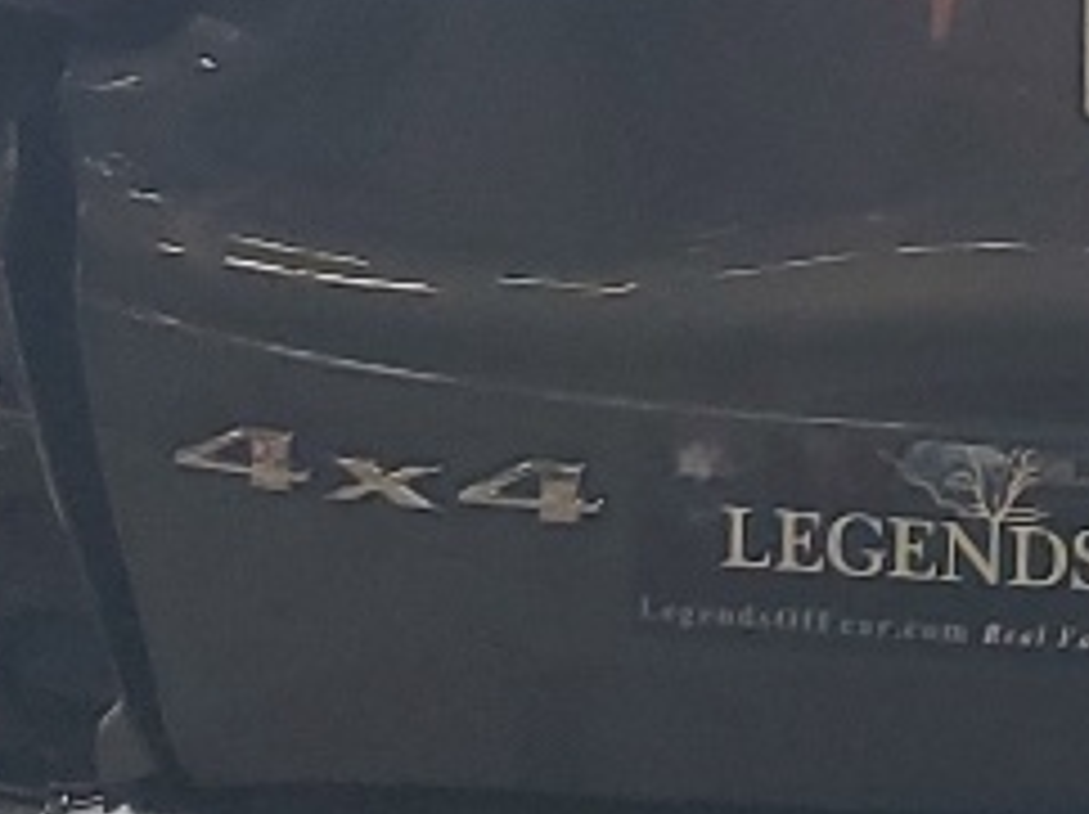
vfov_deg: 8.5
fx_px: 5406
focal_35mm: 172
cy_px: -211
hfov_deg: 10.9
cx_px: 1876
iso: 58
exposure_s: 1/60.2
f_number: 1.5
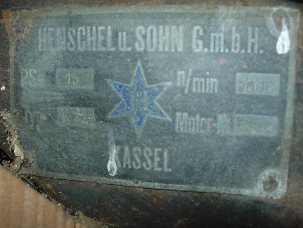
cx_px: 152
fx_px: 333
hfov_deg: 49.0
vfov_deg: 37.7
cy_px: 114
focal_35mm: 38
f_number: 4.8
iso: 79
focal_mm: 7.8
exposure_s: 1/64
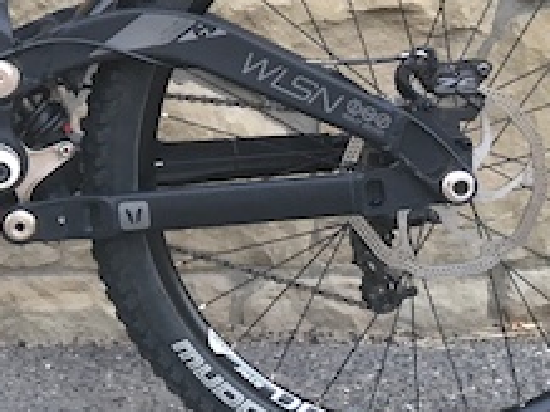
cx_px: -171
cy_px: -53
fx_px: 1683
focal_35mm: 106
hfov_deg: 17.4
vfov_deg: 13.6
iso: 32
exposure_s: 1/30
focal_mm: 4.15
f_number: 2.2
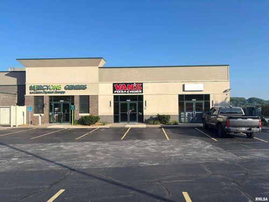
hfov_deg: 67.3
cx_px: 134
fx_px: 202
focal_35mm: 26
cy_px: 101
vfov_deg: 53.1
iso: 50
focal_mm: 5.96
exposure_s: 1/2857
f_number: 1.6
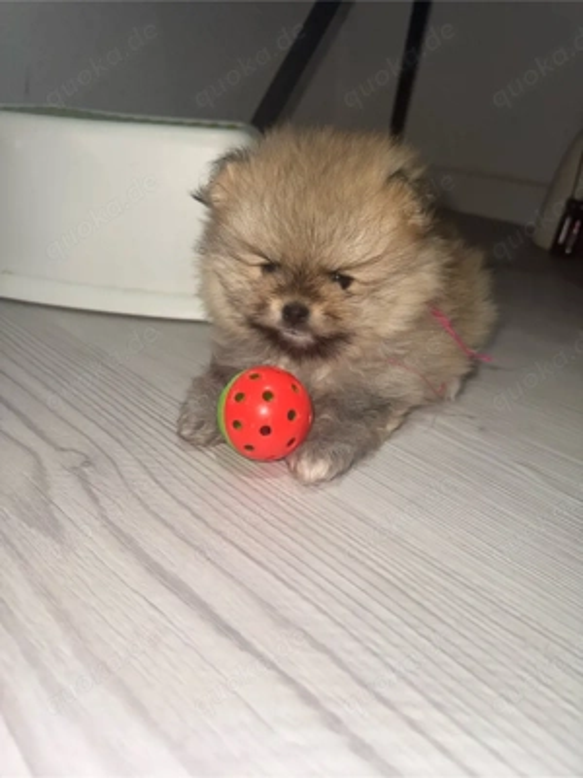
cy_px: 389
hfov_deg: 56.8
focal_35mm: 24
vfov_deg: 71.6
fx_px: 539
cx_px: 292
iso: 50
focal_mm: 6.76
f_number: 1.78
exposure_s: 1/197
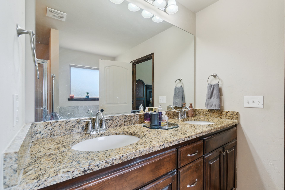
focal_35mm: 16
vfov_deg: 73.7
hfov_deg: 96.7
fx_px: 127
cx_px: 149
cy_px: 99
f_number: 6.3
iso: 200
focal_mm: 10
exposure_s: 1/50
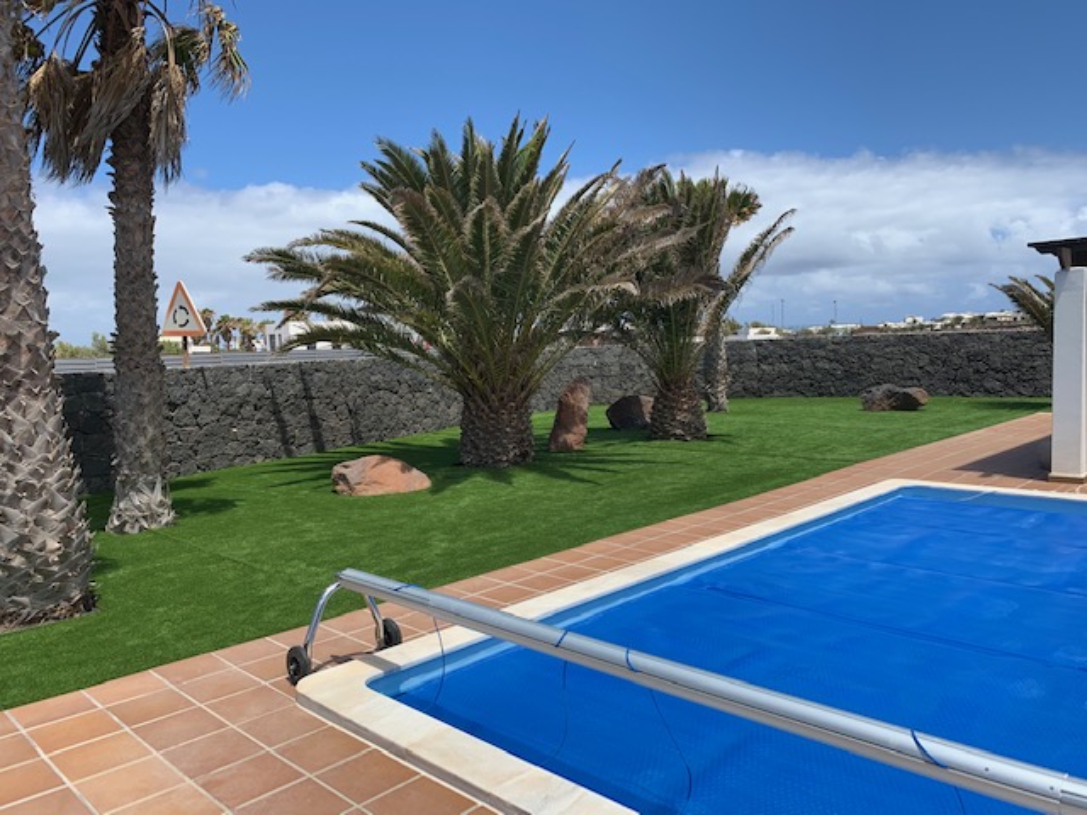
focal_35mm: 26
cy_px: 408
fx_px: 816
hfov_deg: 67.3
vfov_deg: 53.1
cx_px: 544
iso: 25
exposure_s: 1/2755
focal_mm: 4.25
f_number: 1.8
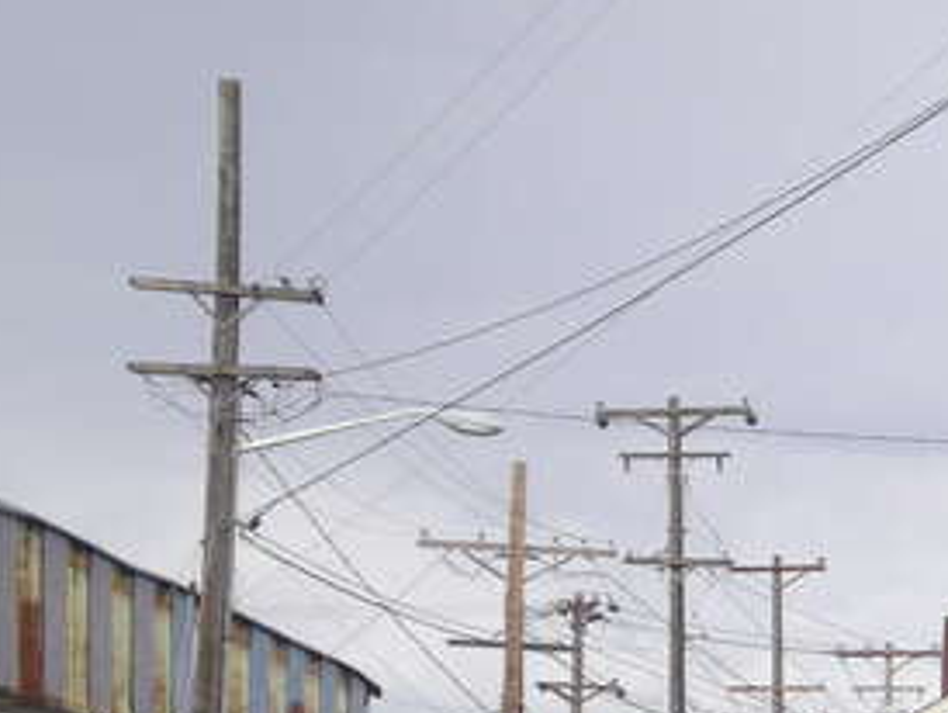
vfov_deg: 6.9
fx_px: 5921
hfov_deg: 9.1
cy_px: 803
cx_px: 1052
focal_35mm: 216
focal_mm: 12.3
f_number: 4.6
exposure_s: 1/220
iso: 50
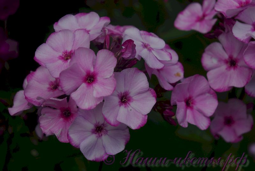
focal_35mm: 82
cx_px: 128
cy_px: 86
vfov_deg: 16.7
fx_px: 582
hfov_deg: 24.7
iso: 100
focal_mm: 55
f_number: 8
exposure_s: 1/180
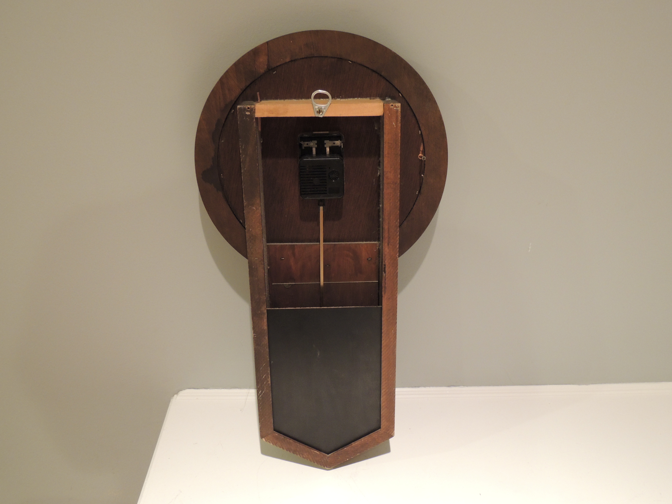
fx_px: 582
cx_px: 336
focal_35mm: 30
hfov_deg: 60.0
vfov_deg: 46.8
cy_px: 252
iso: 400
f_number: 3.1
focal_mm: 5.3
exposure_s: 1/8
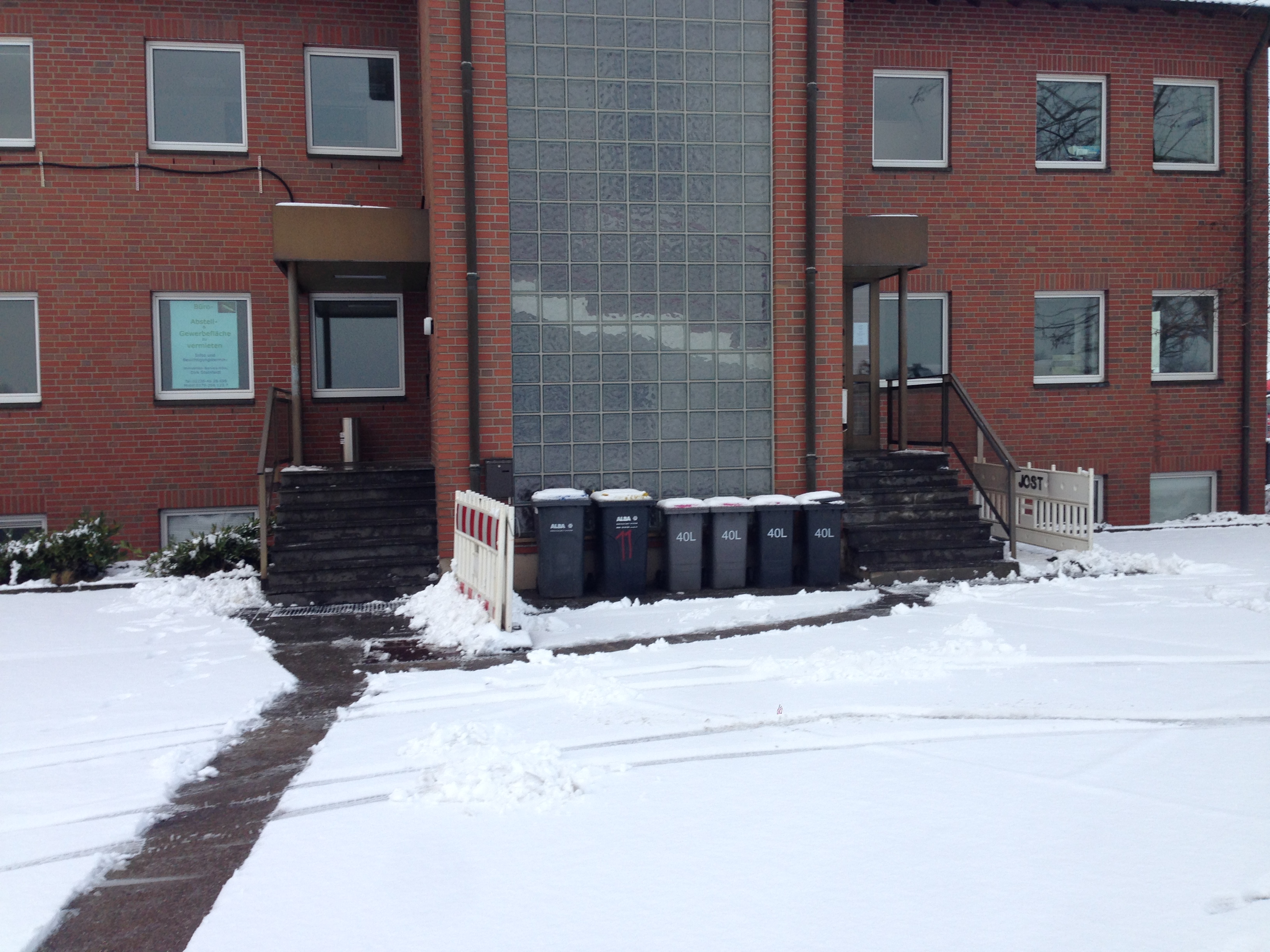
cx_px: 635
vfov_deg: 42.9
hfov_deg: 55.4
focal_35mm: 33
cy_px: 476
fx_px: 1211
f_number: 2.4
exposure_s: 1/184
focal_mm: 4.12
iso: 50
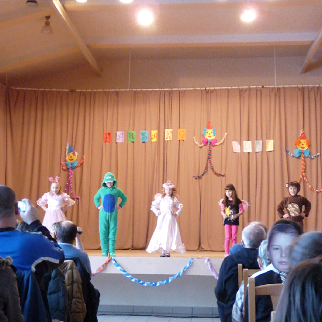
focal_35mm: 68
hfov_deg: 25.4
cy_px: 162
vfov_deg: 25.4
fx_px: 716
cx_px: 155
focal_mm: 10.1
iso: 800
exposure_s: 1/10
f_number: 3.2
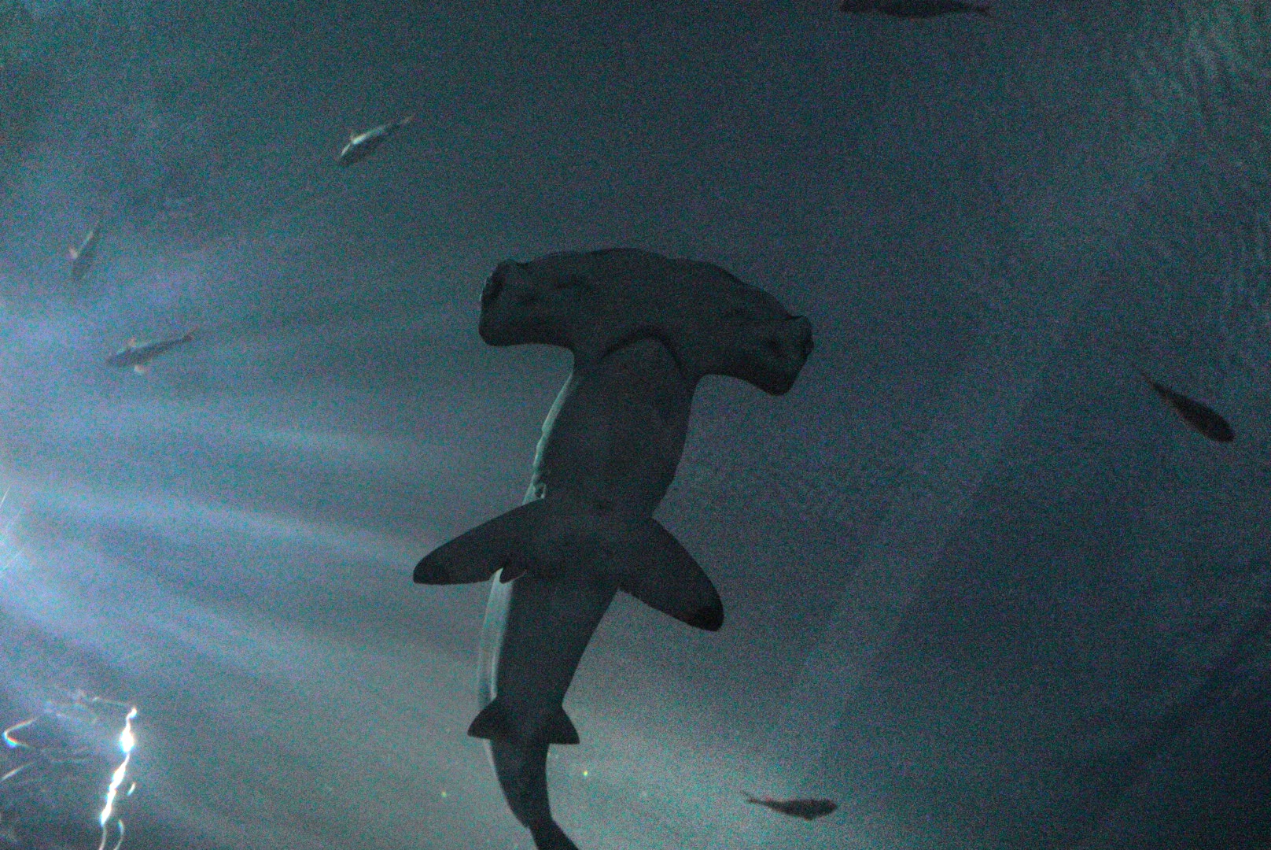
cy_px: 425
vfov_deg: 41.8
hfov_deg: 59.5
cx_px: 636
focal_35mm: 32
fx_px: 1113
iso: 8000
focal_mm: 21
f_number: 5.6
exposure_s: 1/161
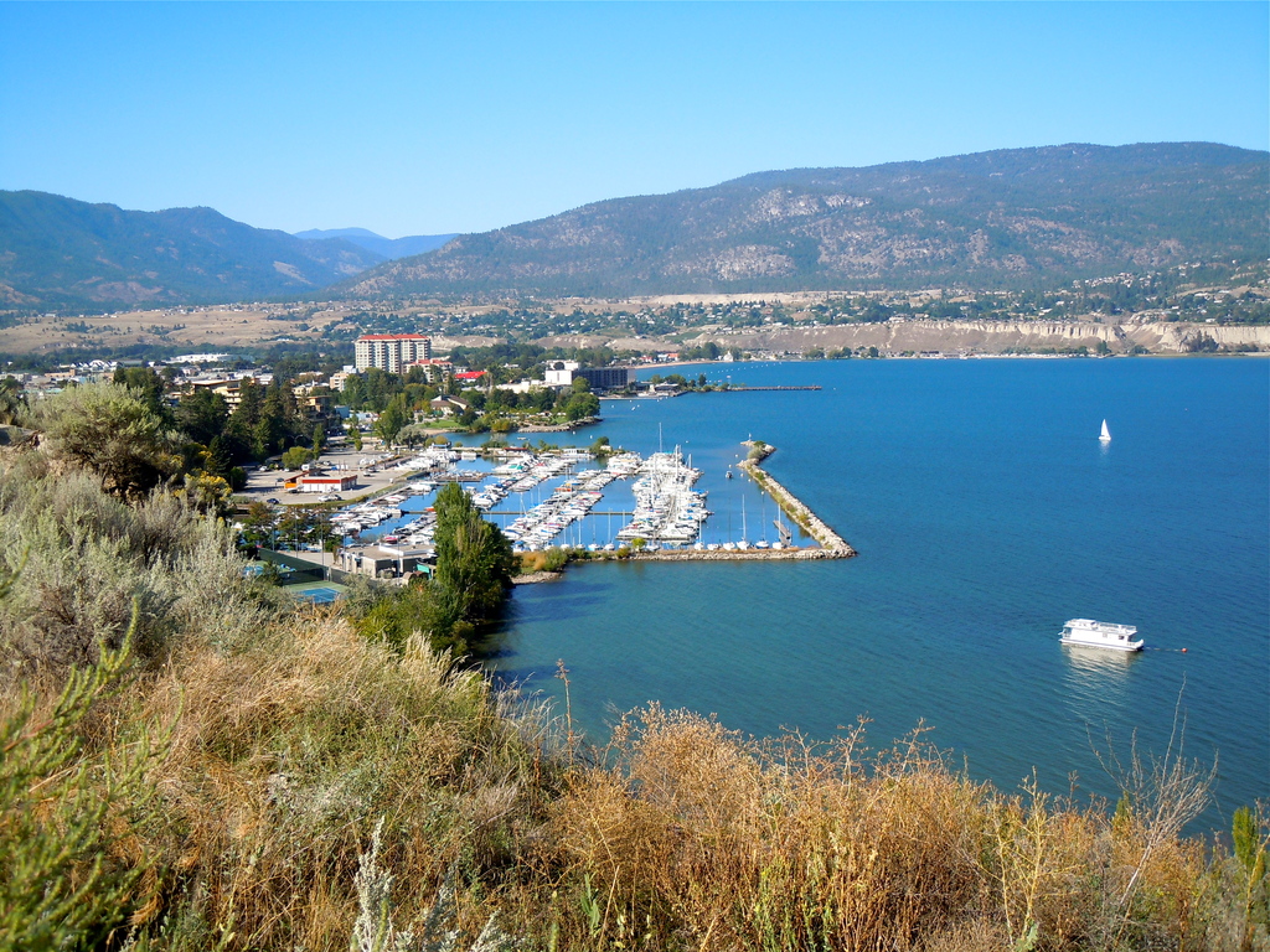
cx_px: 635
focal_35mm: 39
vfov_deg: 36.8
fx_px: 1431
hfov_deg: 47.9
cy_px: 476
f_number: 3.7
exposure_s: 1/800
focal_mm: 7.1
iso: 100
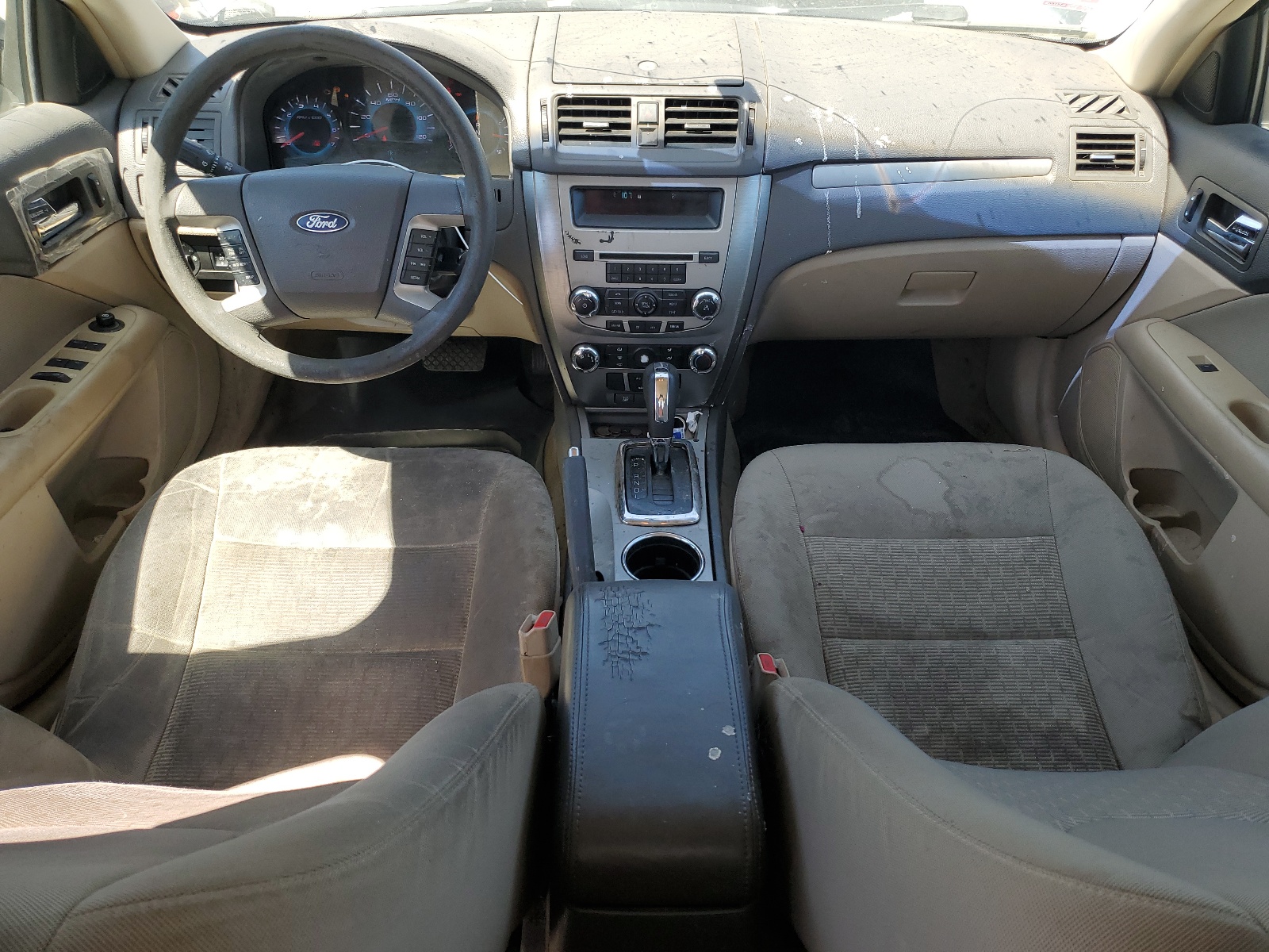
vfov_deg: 53.1
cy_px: 476
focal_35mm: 26
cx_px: 634
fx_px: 953
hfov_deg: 67.3
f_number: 1.5
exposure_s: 1/357
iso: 50
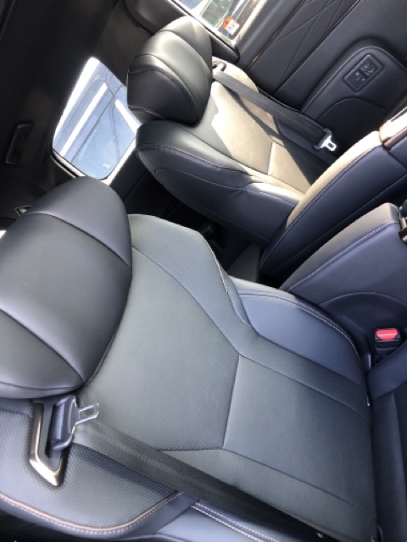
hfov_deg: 49.7
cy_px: 271
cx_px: 204
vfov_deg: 63.4
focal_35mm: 28
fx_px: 439
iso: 40
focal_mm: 3.99
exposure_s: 1/15
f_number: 1.8
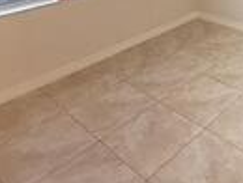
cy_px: -84
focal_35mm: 43
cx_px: 236
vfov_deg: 25.9
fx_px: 302
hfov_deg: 39.3
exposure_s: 1/120
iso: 320
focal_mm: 2.22
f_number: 2.2
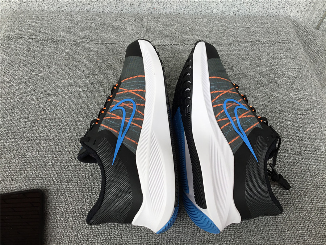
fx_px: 292
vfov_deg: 45.4
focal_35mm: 31
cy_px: 122
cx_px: 163
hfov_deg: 58.4
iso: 25
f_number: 2.4
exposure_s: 1/202
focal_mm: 3.3
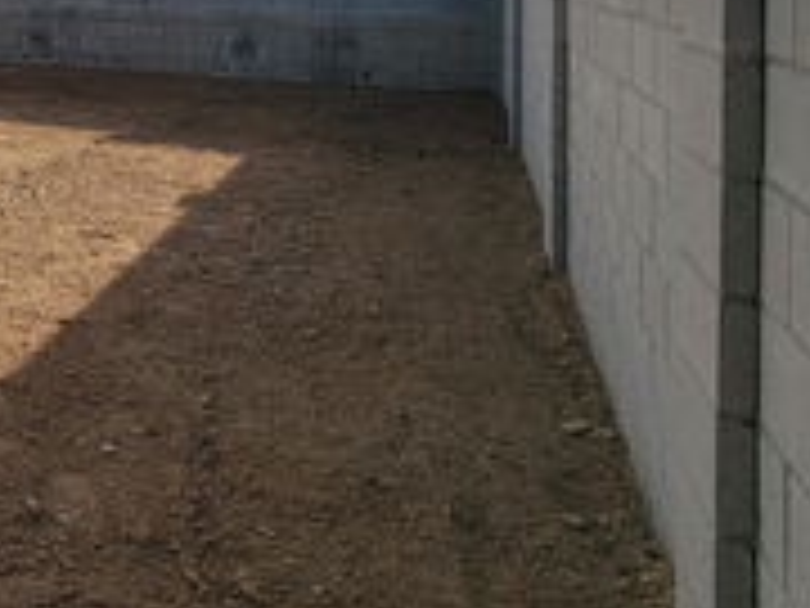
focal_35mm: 37
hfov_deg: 31.7
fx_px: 866
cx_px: -338
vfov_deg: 34.2
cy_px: -36
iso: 50
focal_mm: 2.2
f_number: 2.2
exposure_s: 1/2049
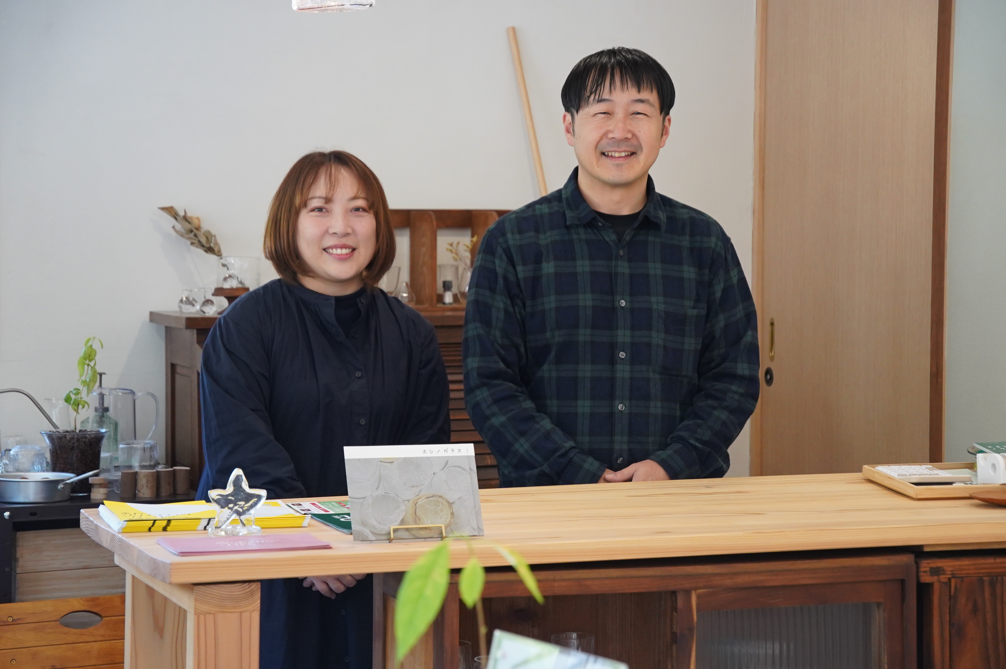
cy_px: 334
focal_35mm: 88
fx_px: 2457
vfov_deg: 15.5
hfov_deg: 23.1
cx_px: 503
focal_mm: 59
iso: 2000
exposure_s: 1/160
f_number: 4.5
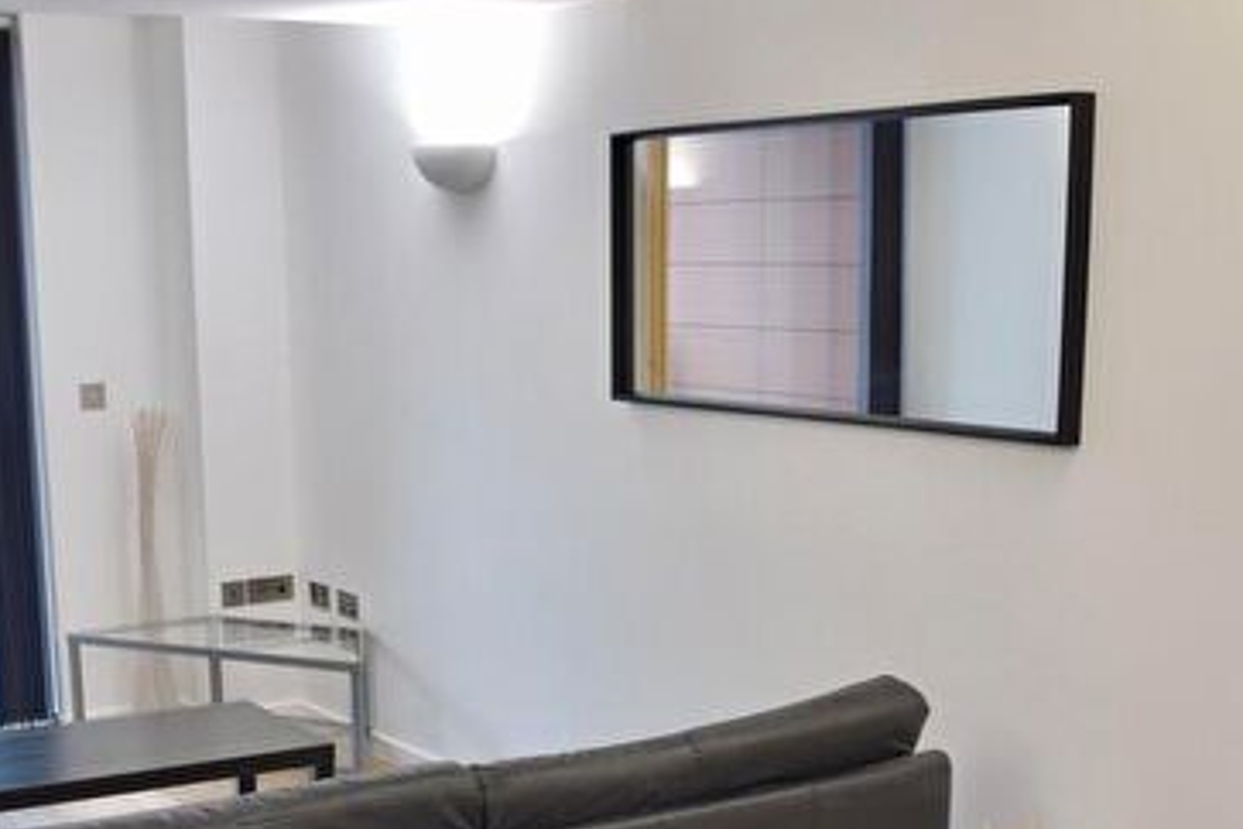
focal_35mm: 52
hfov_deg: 38.0
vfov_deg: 25.3
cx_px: 476
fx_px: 1795
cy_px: 735
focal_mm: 18
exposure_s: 1/15
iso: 800
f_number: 3.5
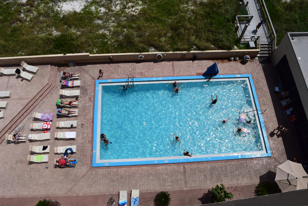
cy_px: 103
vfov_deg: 47.9
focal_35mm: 27
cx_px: 154
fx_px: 231
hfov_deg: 67.4
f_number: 11
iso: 200
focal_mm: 18
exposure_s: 1/640
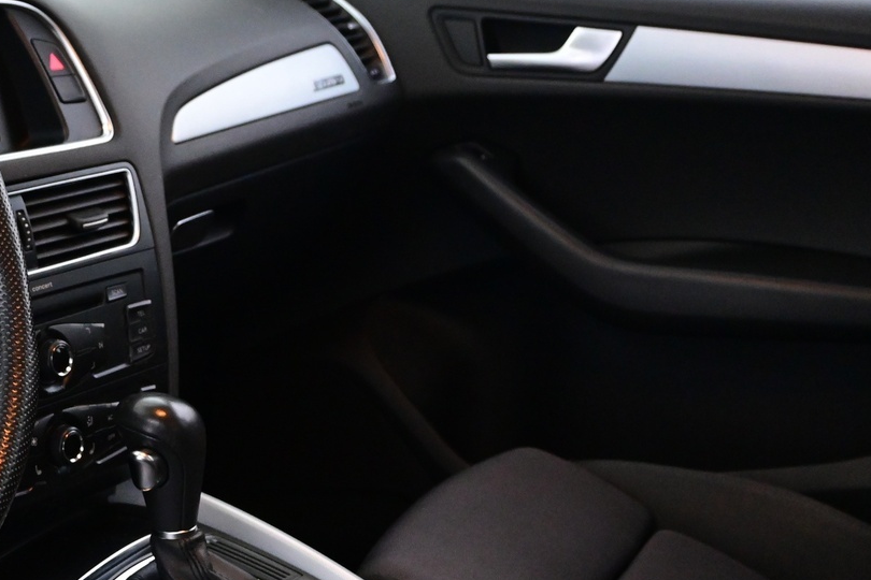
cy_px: 332
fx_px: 1597
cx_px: 30
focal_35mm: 66
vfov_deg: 20.6
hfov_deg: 28.9
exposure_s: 1/40
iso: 3200
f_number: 4
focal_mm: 22
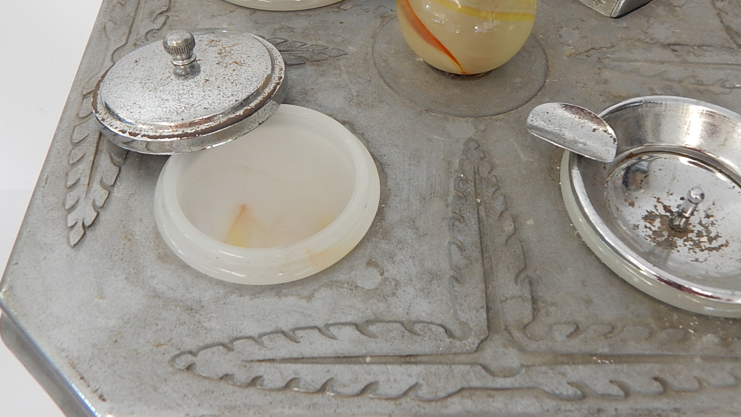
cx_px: 377
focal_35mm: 38
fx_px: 747
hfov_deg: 52.8
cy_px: 164
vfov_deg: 31.1
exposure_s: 1/30
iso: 160
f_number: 3.3
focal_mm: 6.1
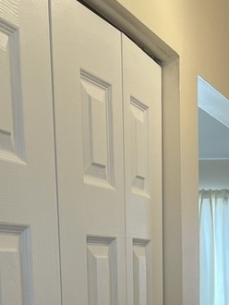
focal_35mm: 85
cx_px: 248
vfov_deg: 20.7
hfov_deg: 16.9
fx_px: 749
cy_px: 410
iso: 50
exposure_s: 1/120
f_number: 1.6
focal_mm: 4.2
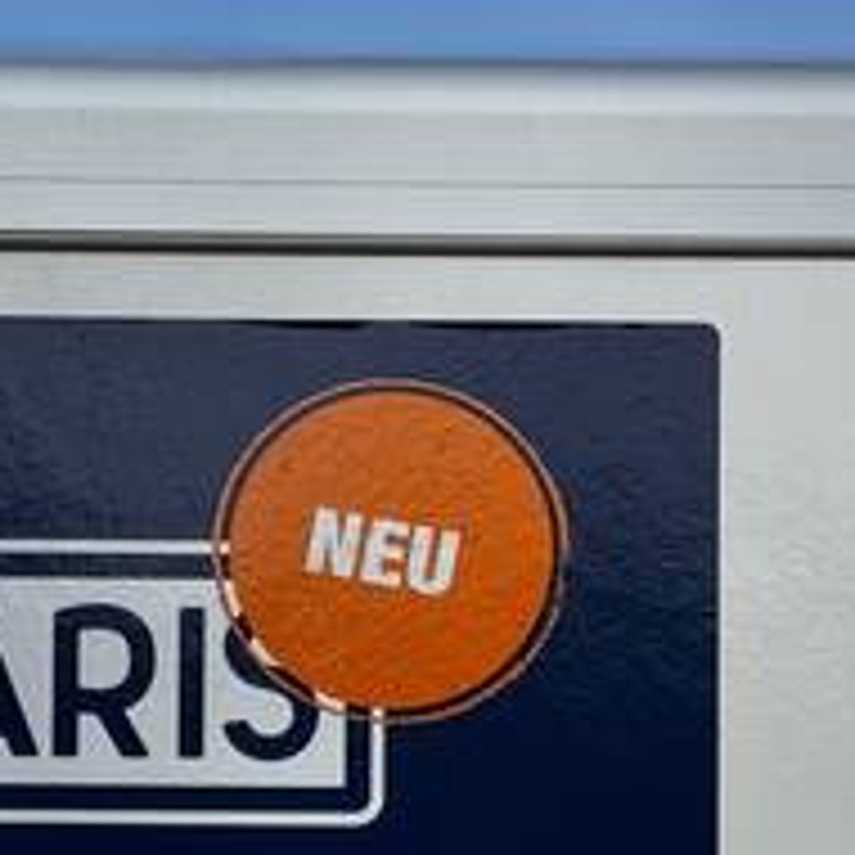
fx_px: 5002
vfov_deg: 9.5
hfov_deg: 9.7
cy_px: 1278
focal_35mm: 179
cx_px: 50
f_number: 1.78
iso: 64
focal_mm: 6.86
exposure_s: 1/4975
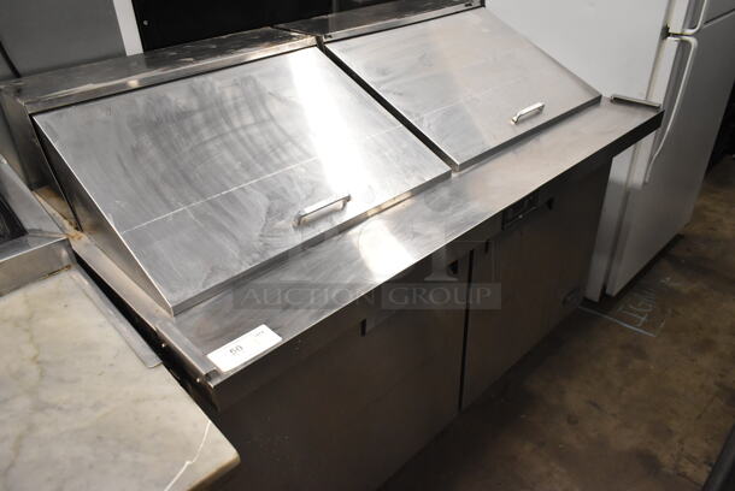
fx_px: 552
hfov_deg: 67.3
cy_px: 246
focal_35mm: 27
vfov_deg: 48.0
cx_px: 368
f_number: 3.5
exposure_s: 1/125
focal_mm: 18
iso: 2500
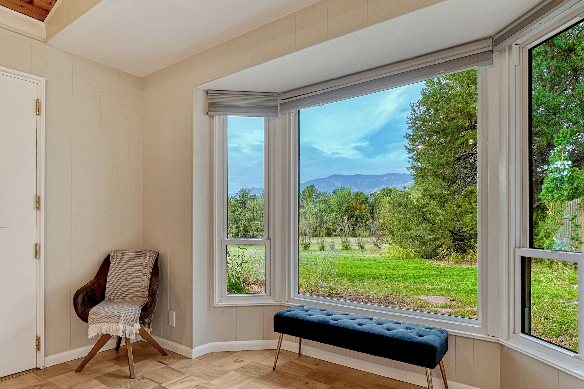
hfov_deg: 81.0
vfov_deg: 59.2
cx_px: 266
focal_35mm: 21
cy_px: 225
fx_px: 341
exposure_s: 1/20
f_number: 8
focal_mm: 14
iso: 400
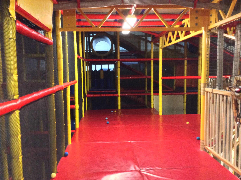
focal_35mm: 33
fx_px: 229
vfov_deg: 42.8
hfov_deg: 55.4
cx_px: 120
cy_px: 90
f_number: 2.4
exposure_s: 1/15
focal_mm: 3.3
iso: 320
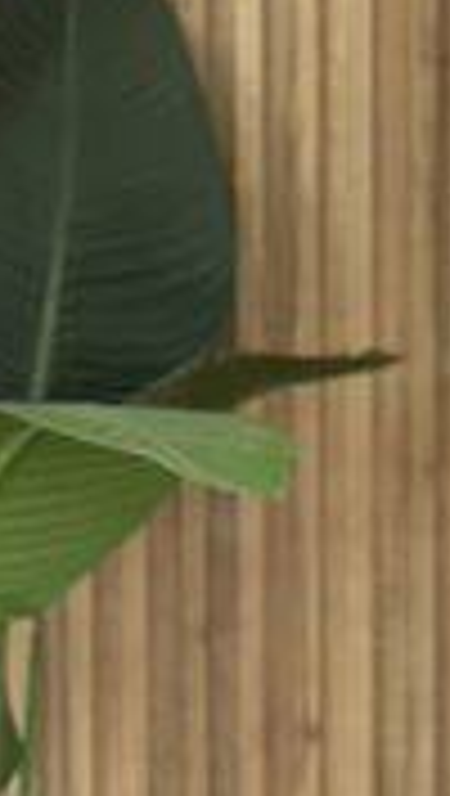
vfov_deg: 11.1
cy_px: 67
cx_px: 990
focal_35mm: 192
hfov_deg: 6.1
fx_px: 4059
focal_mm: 6
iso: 50
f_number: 2
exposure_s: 1/100
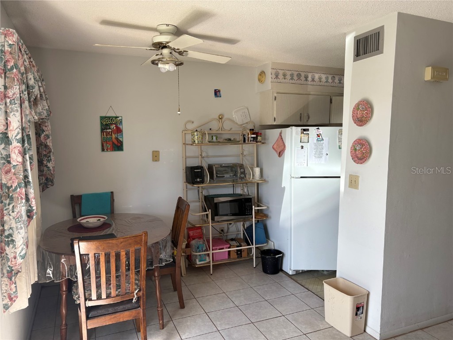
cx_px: 226
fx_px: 340
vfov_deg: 53.1
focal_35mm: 26
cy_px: 170
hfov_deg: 67.3
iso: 40
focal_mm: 5.96
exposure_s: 1/200
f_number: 1.6
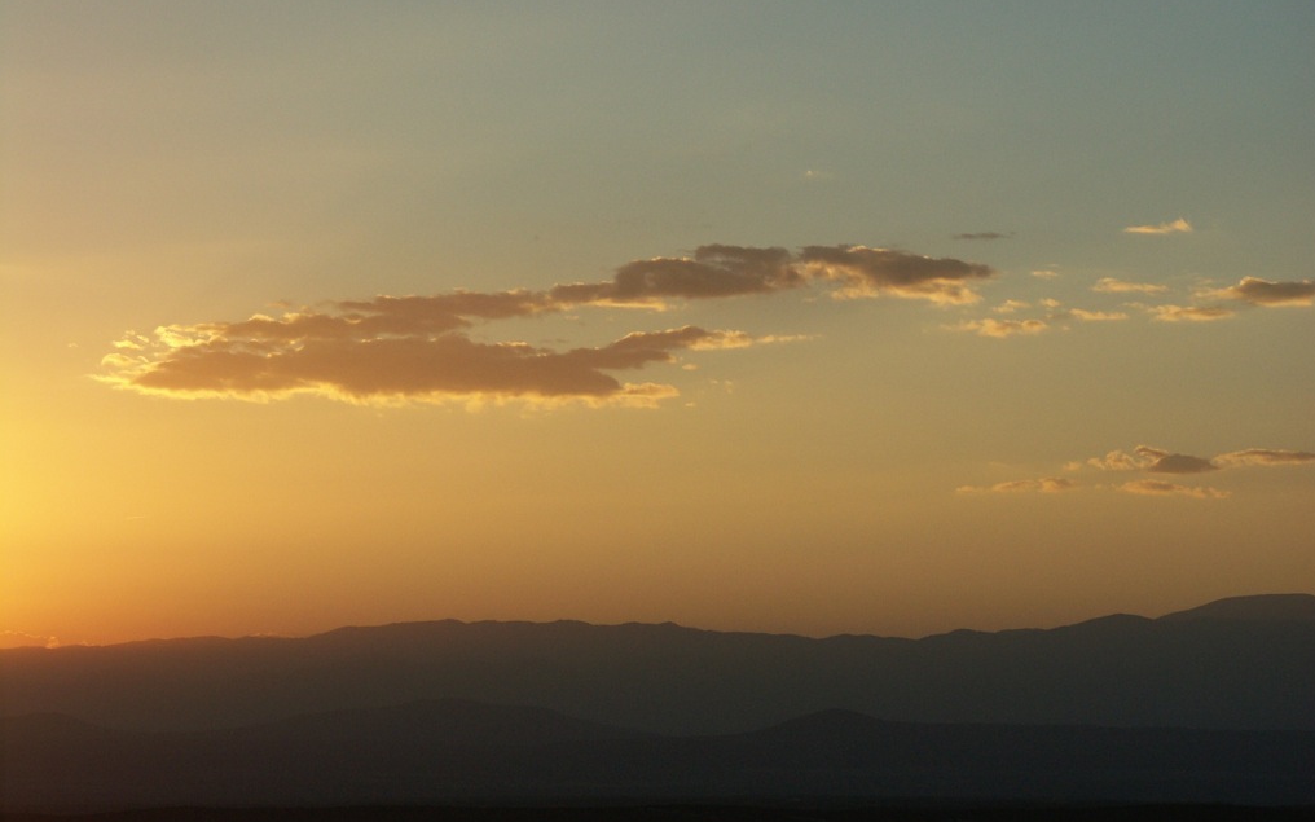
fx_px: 5591
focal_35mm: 156
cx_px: 661
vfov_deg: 8.4
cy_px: 419
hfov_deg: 13.4
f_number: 5.6
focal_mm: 37.01
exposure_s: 1/640
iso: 100
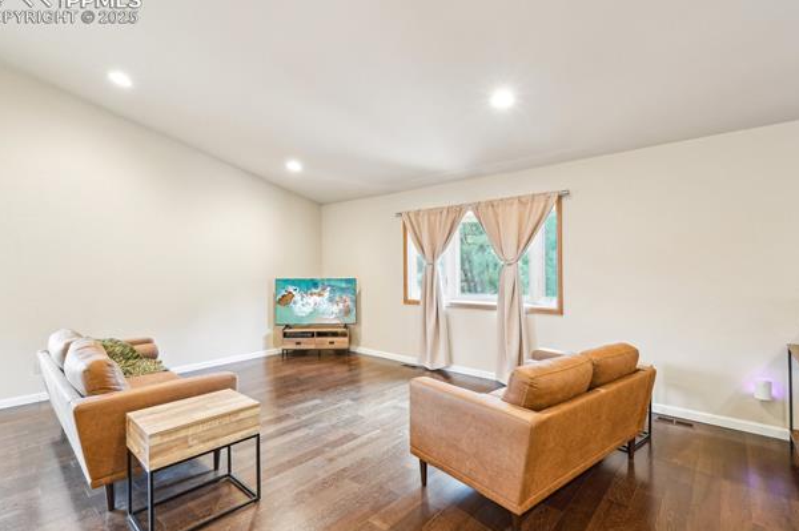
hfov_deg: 96.8
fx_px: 355
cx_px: 401
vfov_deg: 73.6
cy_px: 261
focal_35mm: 16
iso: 800
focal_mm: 10
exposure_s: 1/1.25
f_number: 8
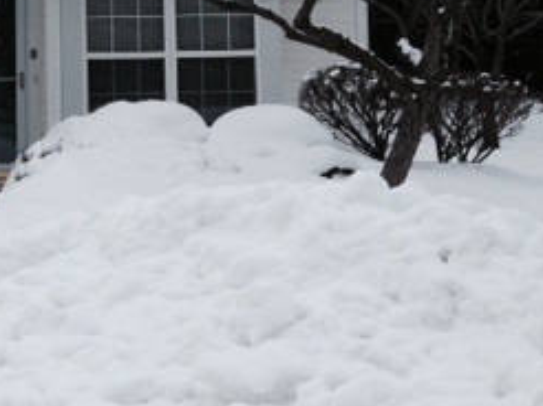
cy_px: 0
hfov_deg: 21.6
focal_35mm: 86
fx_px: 1348
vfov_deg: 16.8
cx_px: -46
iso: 50
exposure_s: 1/1261
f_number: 2.4
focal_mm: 4.12
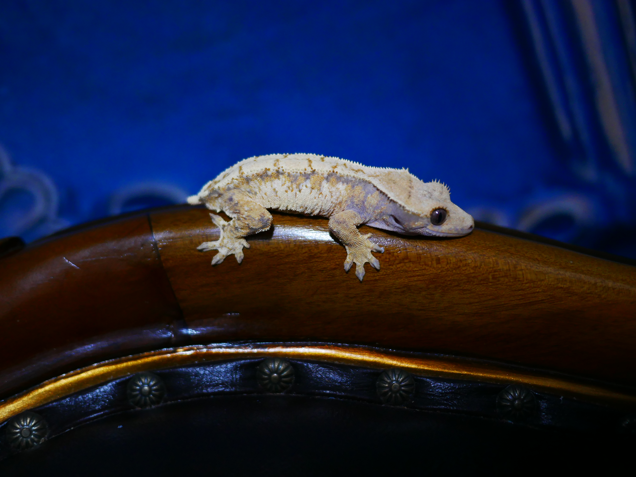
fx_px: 735
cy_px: 238
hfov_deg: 46.8
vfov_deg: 36.0
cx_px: 318
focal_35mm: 40
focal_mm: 20
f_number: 1.7
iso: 800
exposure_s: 1/60
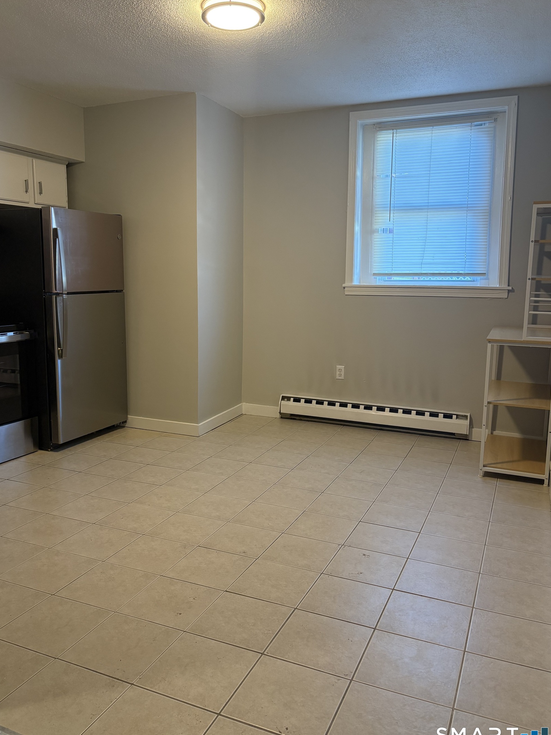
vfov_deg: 63.4
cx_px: 259
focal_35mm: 28
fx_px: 594
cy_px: 354
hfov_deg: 49.7
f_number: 1.6
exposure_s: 1/60
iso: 160
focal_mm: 5.96
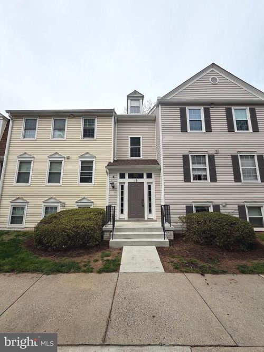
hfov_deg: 85.7
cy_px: 176
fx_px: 142
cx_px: 132
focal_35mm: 14
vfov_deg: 102.1
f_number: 2.2
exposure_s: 1/1050
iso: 20
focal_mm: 2.22
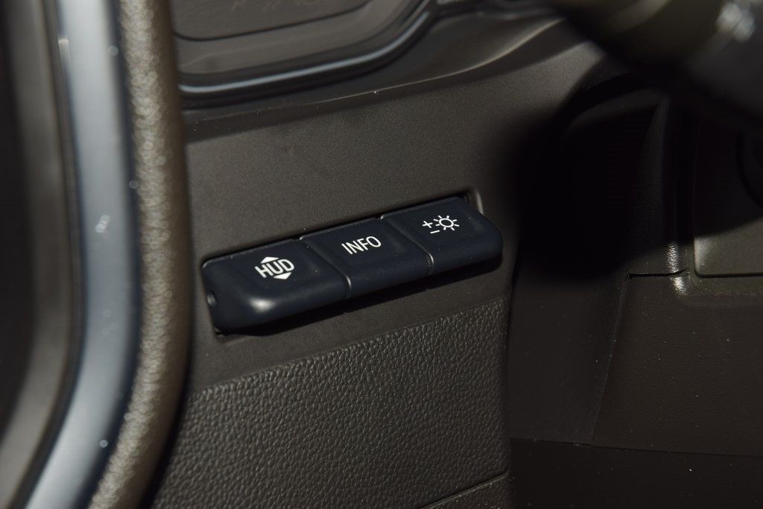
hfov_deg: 19.5
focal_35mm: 105
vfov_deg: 13.0
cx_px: 382
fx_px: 2226
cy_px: 254
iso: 100
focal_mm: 70
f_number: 8
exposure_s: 1/125
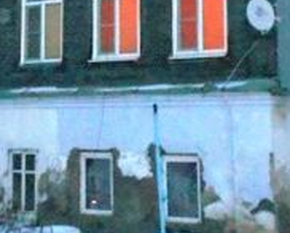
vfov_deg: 17.0
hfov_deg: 20.8
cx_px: 0
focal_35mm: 89
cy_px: 6
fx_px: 765
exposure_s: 1/25
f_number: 3.2
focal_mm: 4.6
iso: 1600
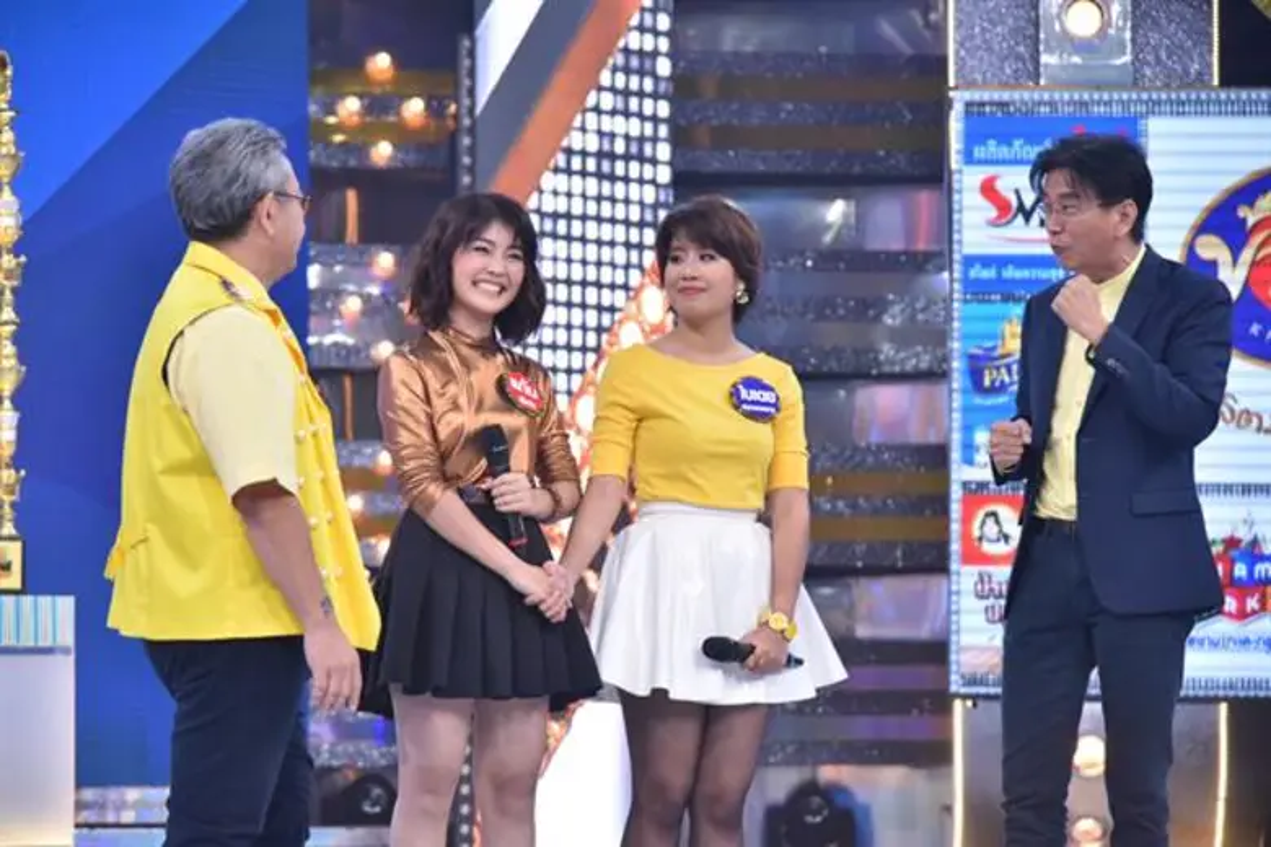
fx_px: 4236
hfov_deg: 17.1
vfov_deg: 11.4
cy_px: 424
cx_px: 636
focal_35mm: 120
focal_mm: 120
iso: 1600
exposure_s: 1/200
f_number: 4.5
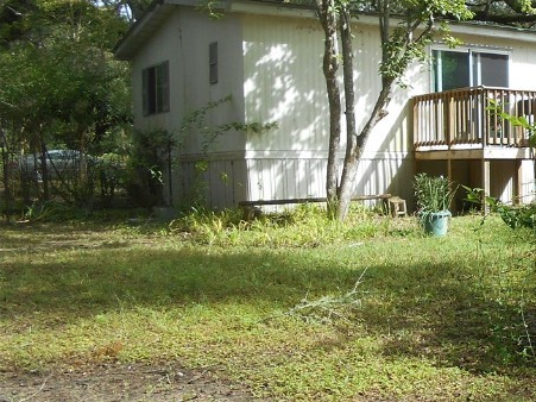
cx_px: 607
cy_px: 227
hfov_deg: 29.2
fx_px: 913
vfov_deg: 24.8
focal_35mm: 59
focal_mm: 4.6
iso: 80
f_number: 3.2
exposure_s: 1/320
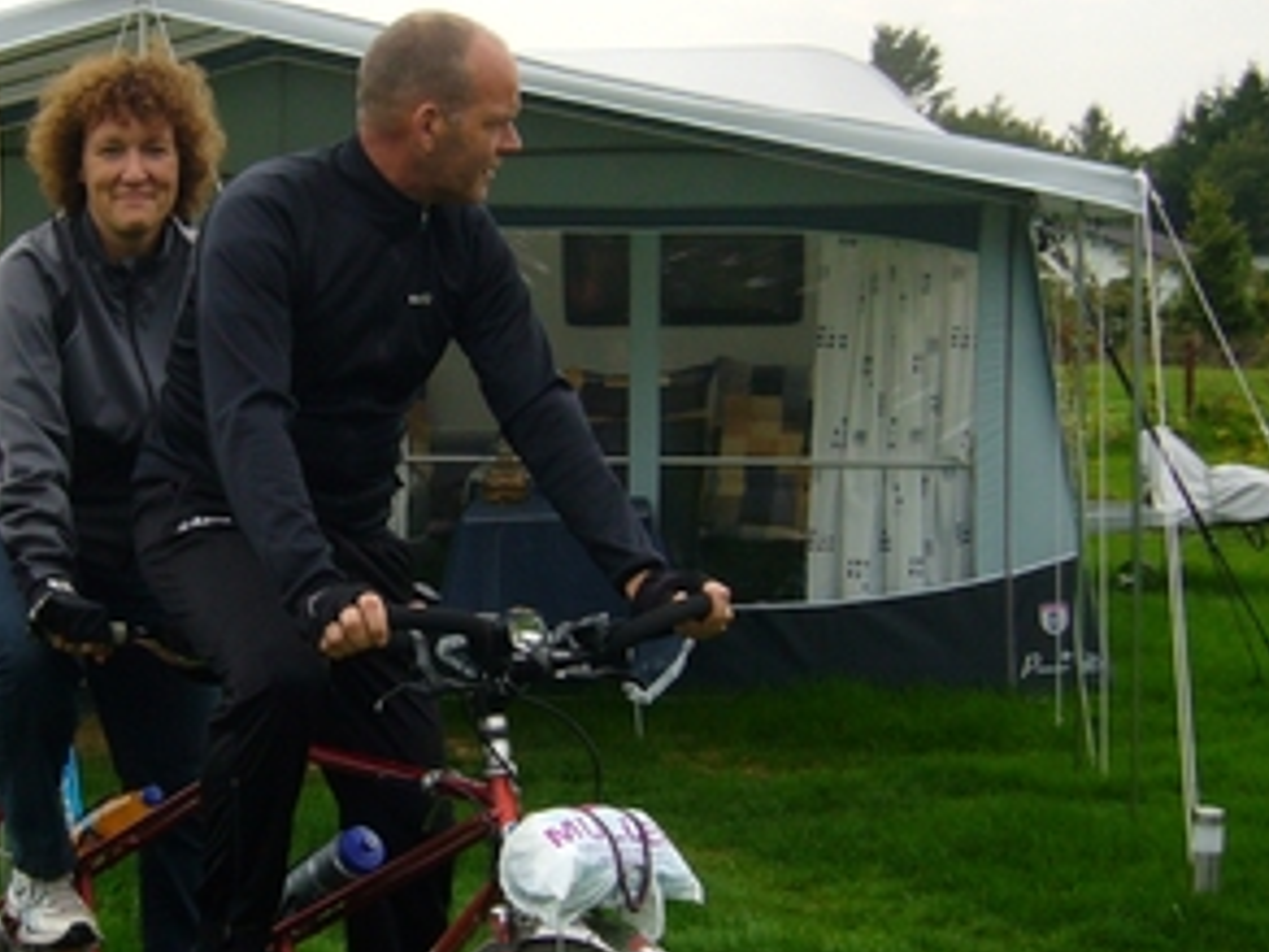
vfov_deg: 20.4
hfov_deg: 26.6
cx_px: 282
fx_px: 2639
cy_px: 443
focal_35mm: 72
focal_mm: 5.8
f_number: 2.8
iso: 100
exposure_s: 1/320
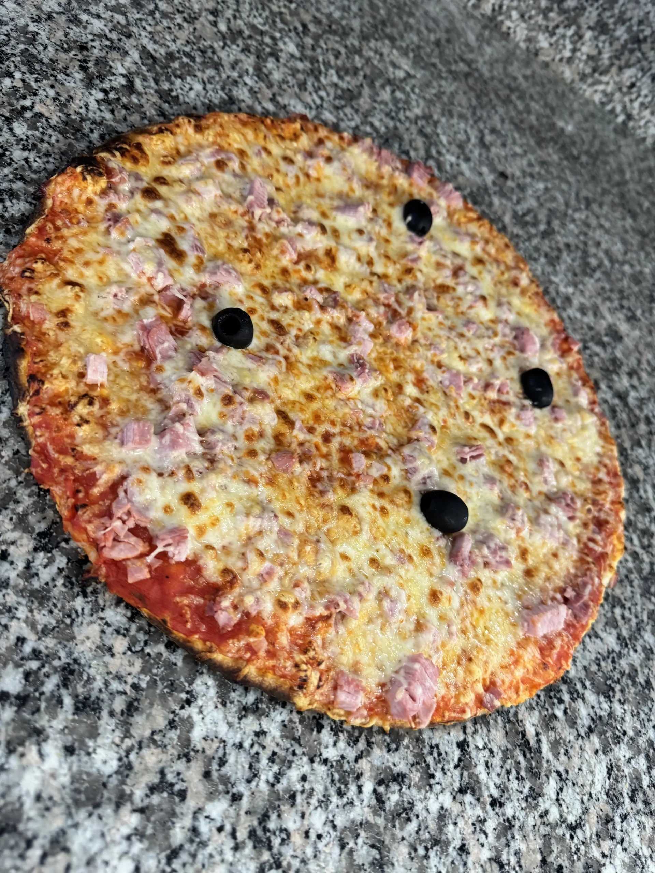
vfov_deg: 71.6
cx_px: 328
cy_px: 436
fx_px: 606
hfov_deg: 56.8
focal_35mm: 24
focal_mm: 6.76
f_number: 1.78
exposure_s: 1/50
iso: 320
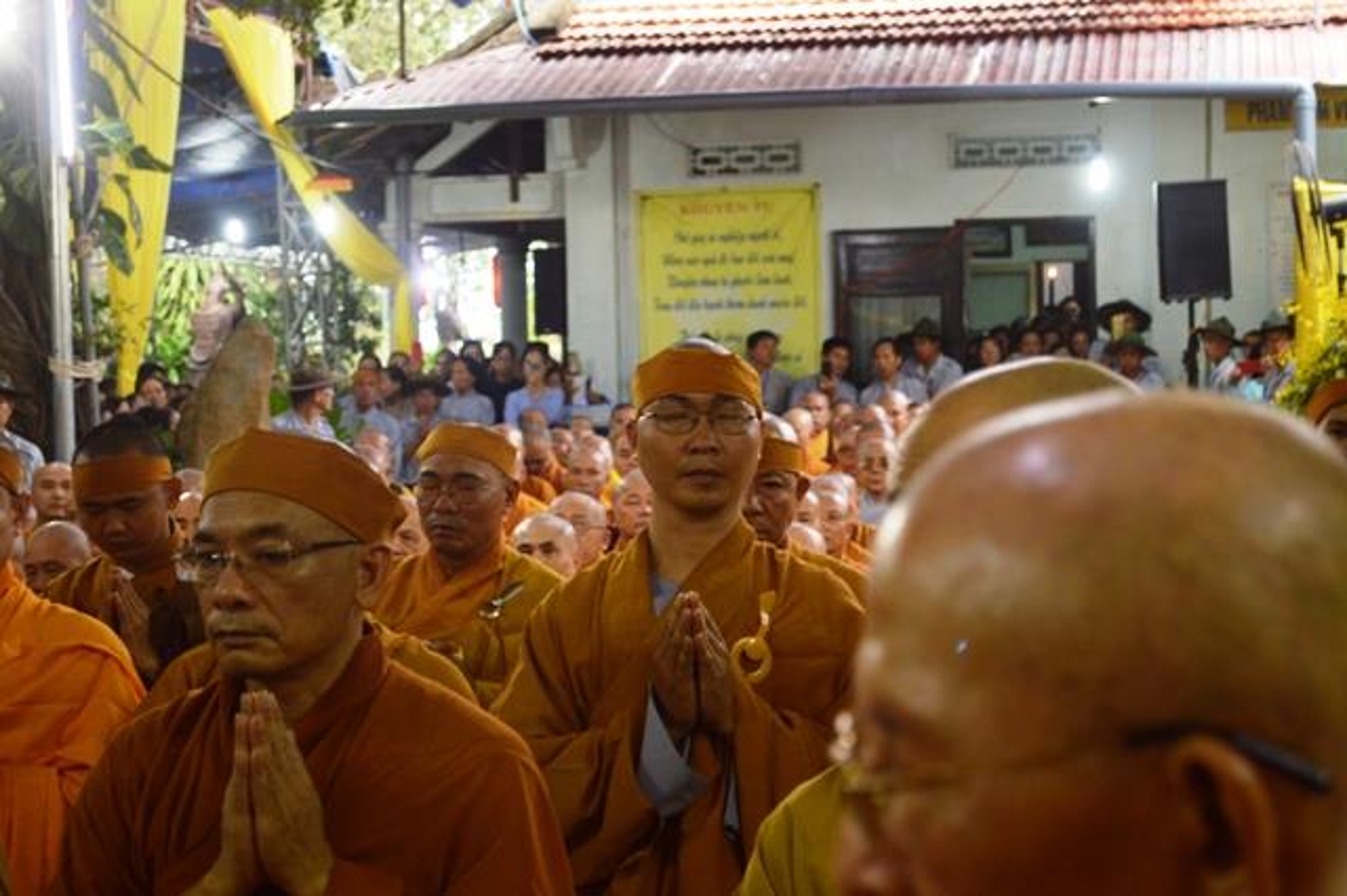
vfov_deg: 20.6
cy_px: 448
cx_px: 674
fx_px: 2468
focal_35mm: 66
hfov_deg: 30.5
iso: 800
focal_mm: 44
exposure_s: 1/60
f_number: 5.3
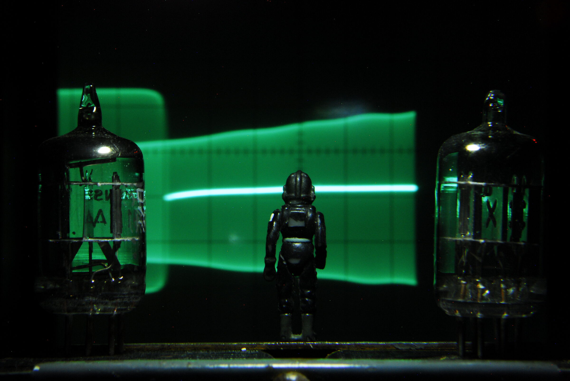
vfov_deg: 16.6
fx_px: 1308
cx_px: 285
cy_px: 190
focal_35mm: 82
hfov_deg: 24.6
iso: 800
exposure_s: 30
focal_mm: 55
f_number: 22
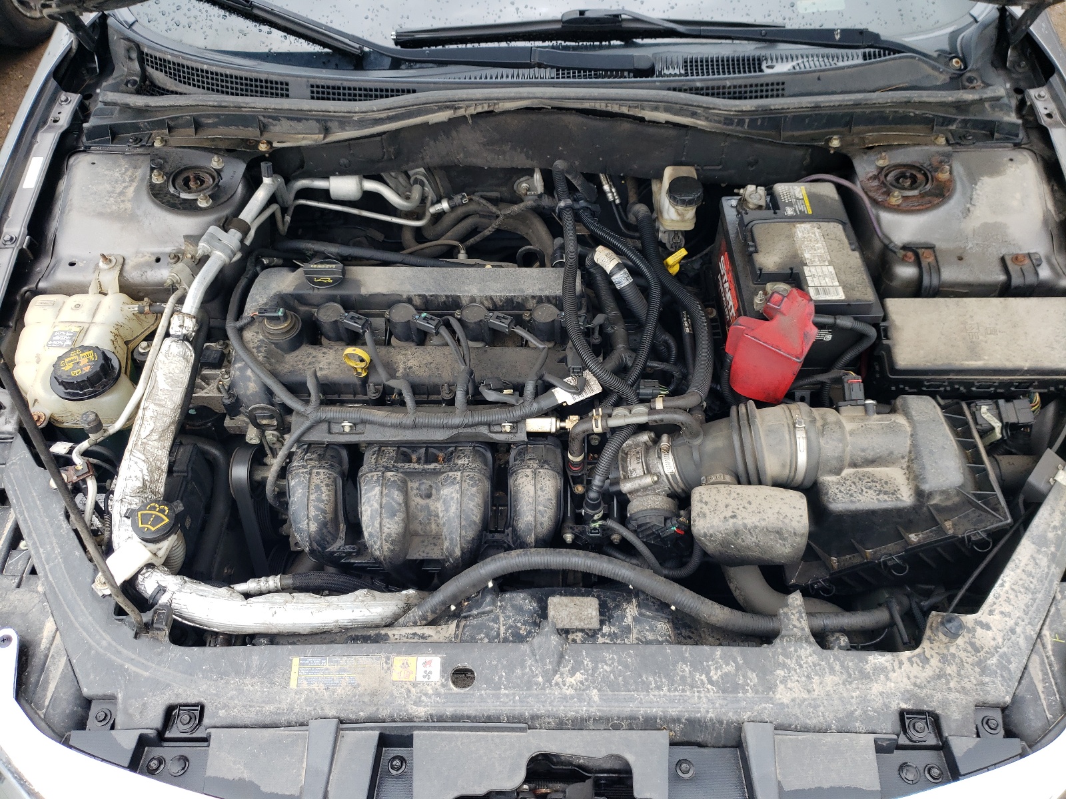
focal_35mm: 26
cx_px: 533
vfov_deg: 53.1
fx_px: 801
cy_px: 400
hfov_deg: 67.3
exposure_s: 1/208
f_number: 1.5
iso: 50
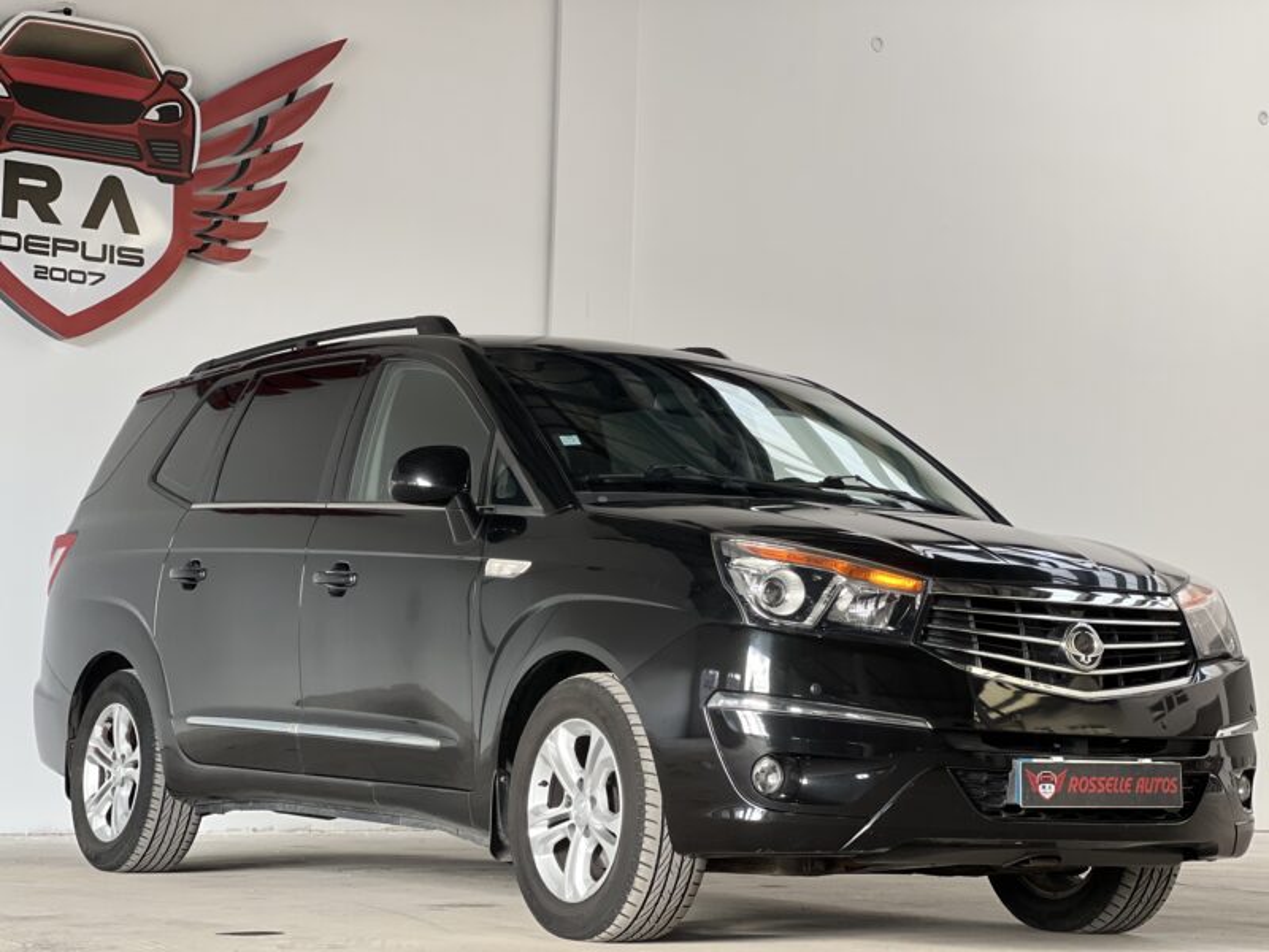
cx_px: 634
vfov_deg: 19.1
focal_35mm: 77
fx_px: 2823
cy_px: 476
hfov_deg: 25.3
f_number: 2.8
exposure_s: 1/70
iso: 250
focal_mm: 9
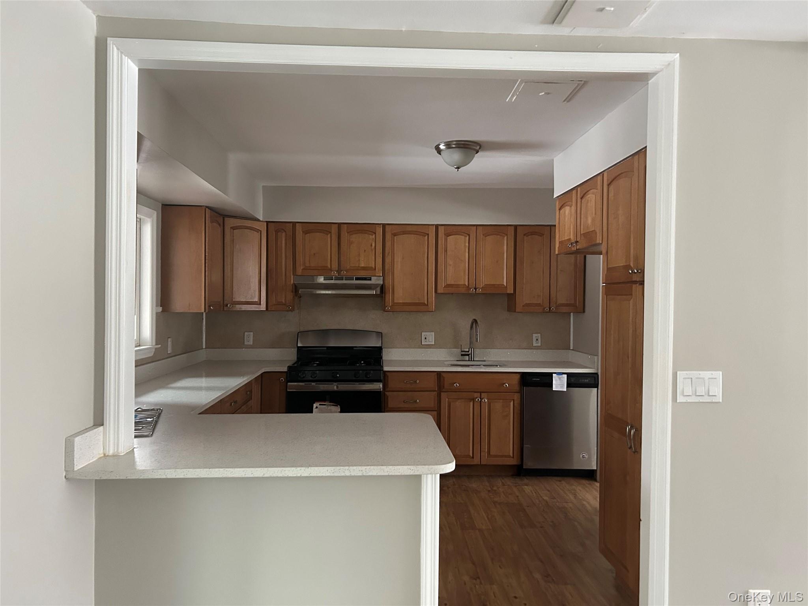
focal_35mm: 26
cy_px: 303
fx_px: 607
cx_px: 404
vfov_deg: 53.1
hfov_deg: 67.3
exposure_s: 1/56
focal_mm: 5.7
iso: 500
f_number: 1.5
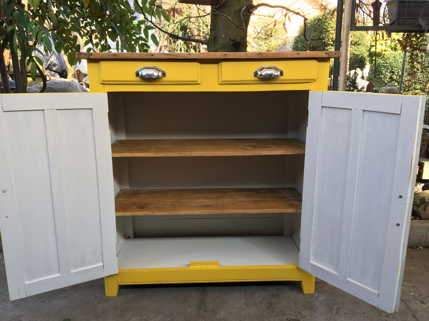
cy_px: 160
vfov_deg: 48.2
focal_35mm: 29
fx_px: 359
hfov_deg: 61.7
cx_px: 214
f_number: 2.2
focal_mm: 4.15
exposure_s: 1/120
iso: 32
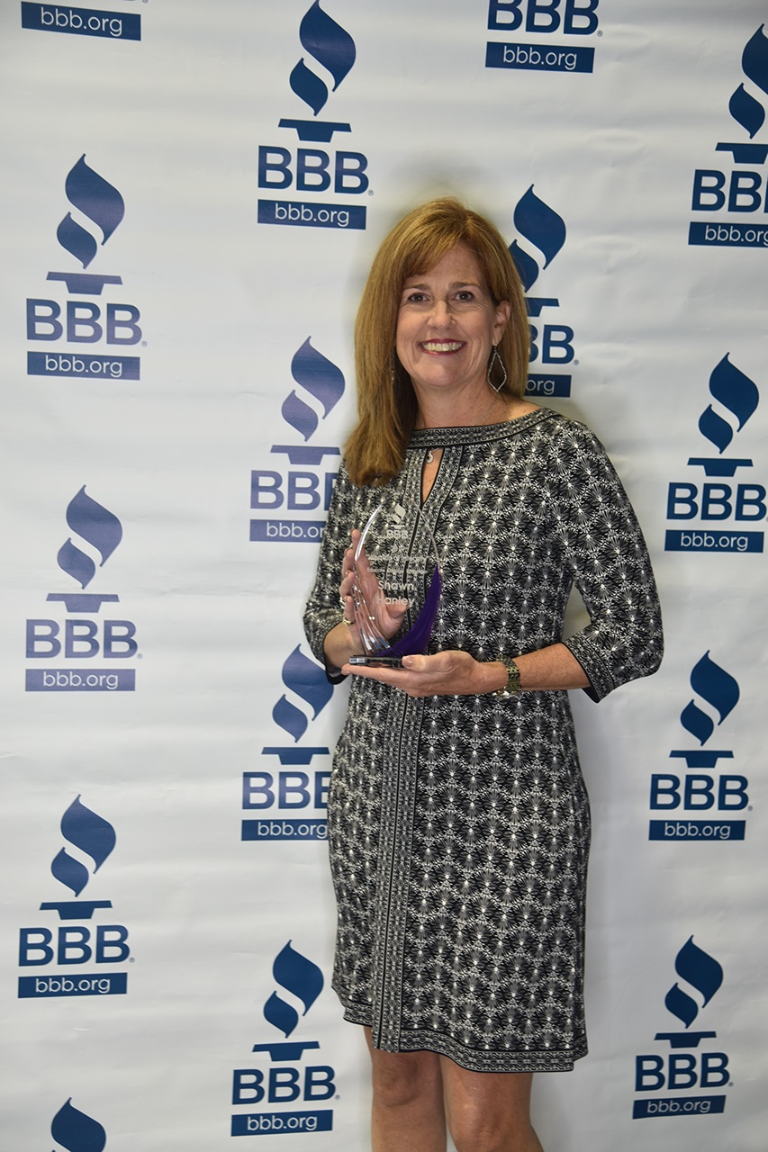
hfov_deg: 28.1
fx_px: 1536
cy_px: 576
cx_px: 384
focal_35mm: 48
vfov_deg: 41.1
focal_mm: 48
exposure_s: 1/60
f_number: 4
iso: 400
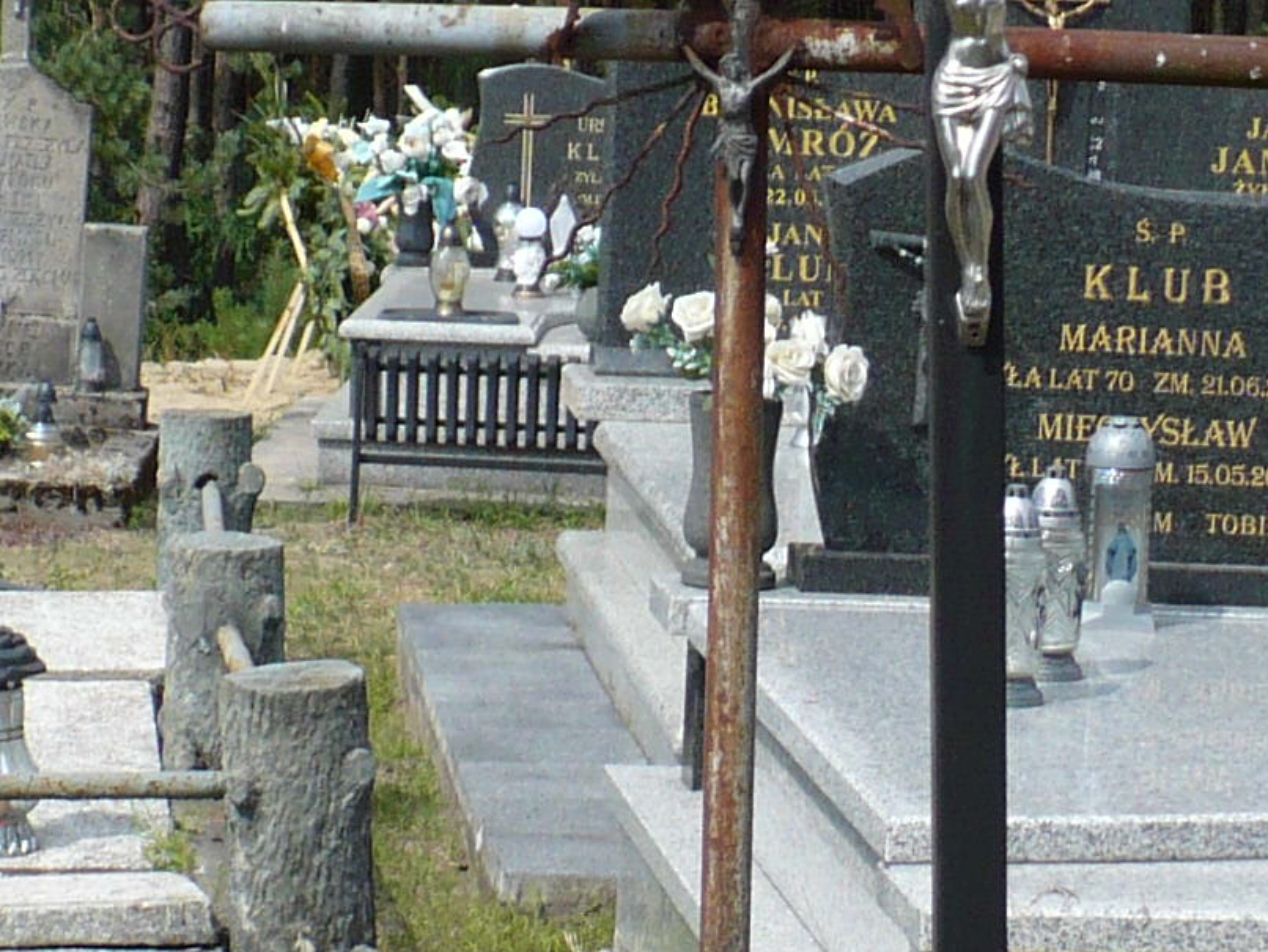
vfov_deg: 10.4
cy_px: 1120
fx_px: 5166
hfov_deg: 14.0
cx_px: 654
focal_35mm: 141
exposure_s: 1/1300
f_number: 2.8
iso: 100
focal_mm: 6.1
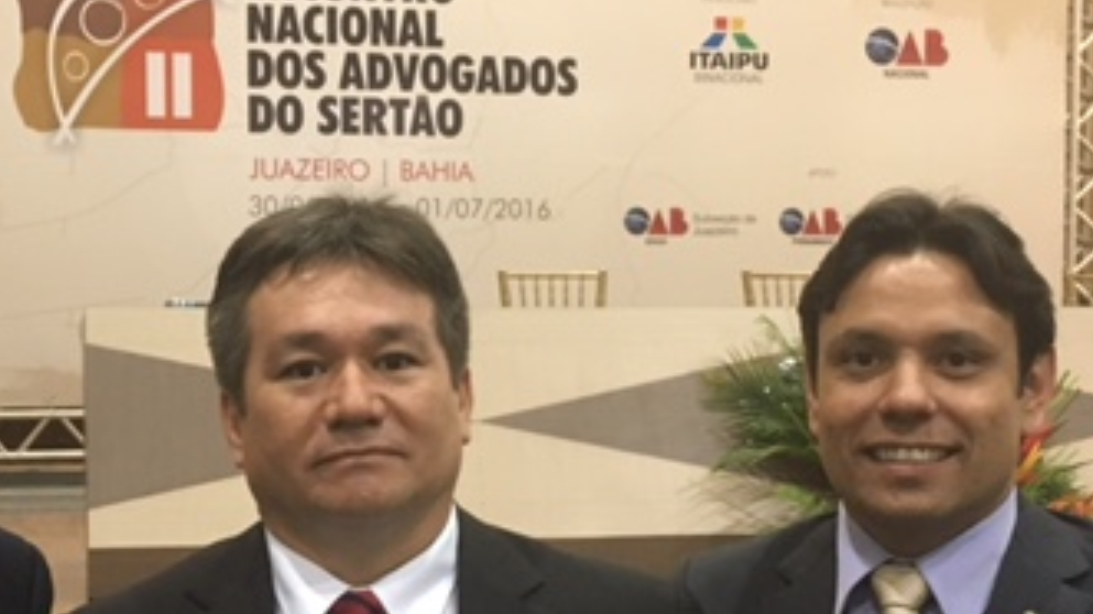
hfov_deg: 34.0
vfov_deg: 19.6
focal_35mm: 61
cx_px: 357
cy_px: 439
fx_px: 1767
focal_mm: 4.15
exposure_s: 1/17
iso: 200
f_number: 2.2
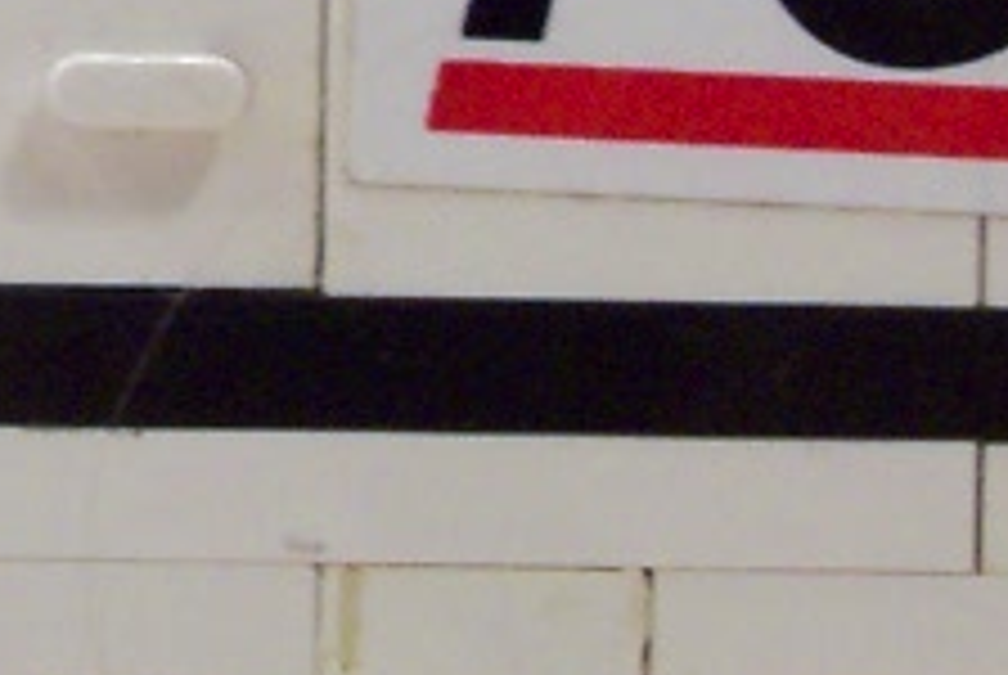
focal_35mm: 183
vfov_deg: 7.5
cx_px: 441
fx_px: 5131
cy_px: -27
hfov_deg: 11.2
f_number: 2.8
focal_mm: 8
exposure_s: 1/30
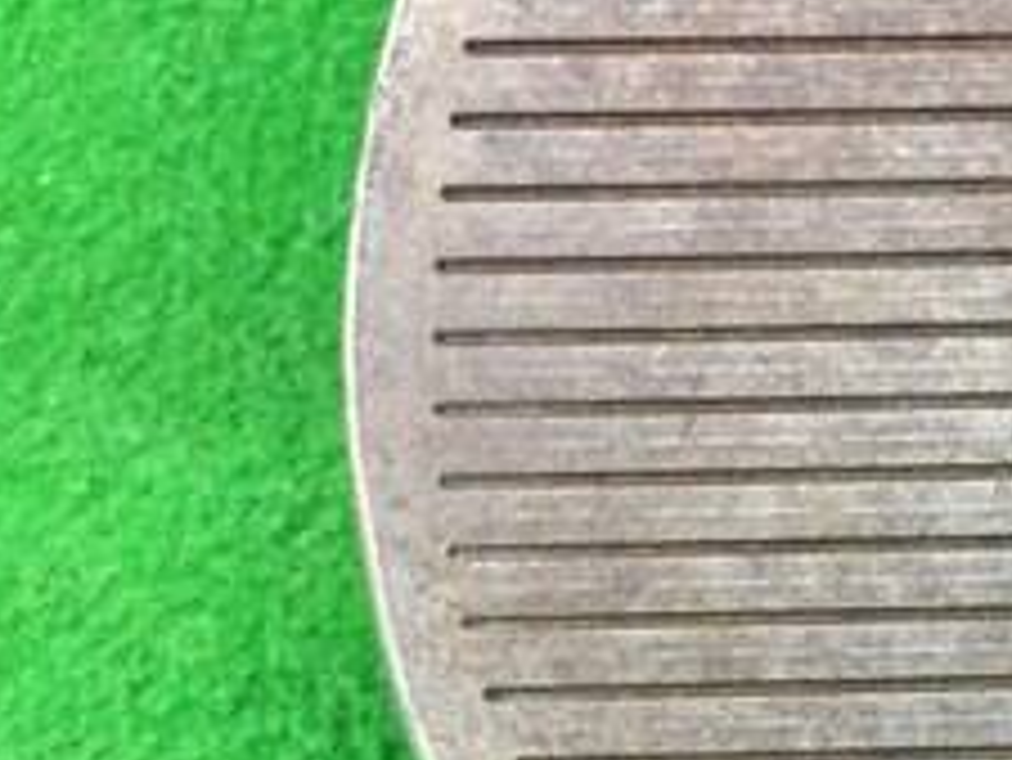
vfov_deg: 16.8
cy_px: 423
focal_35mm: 88
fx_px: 2574
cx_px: 1345
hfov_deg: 20.2
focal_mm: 3.3
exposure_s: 1/30
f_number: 2.4
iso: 200
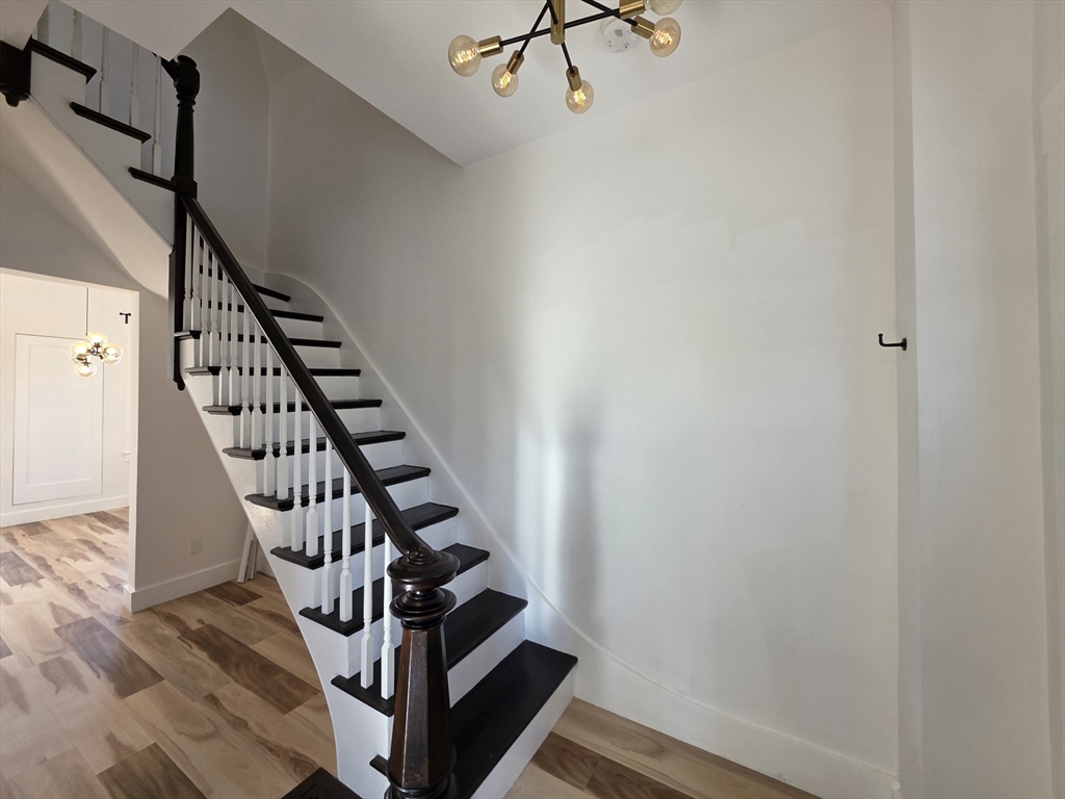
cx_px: 532
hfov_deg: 106.2
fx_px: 400
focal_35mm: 13
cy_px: 400
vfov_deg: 89.9
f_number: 1.9
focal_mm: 2.2
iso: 100
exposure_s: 1/120
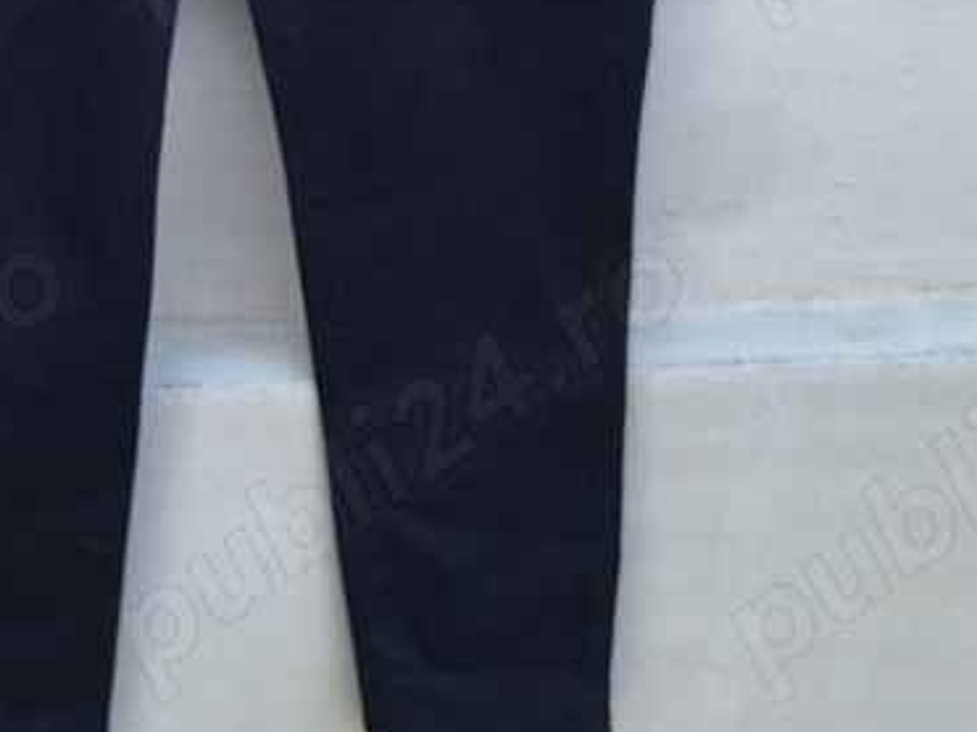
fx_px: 1749
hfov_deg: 29.8
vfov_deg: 21.8
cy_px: -166
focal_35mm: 62
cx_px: 87
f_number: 1.8
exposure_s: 1/175
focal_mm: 5.54
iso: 40
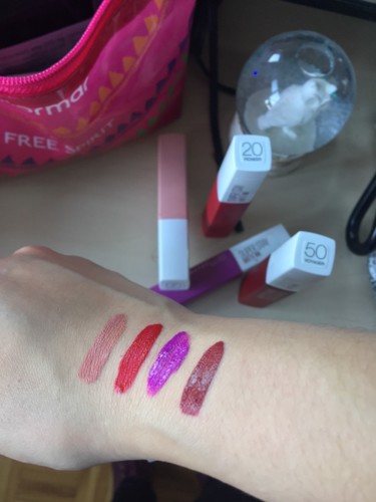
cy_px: 251
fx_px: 420
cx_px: 188
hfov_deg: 48.2
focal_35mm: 29
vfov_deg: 61.7
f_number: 2.2
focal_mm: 4.15
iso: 64
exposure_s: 1/33
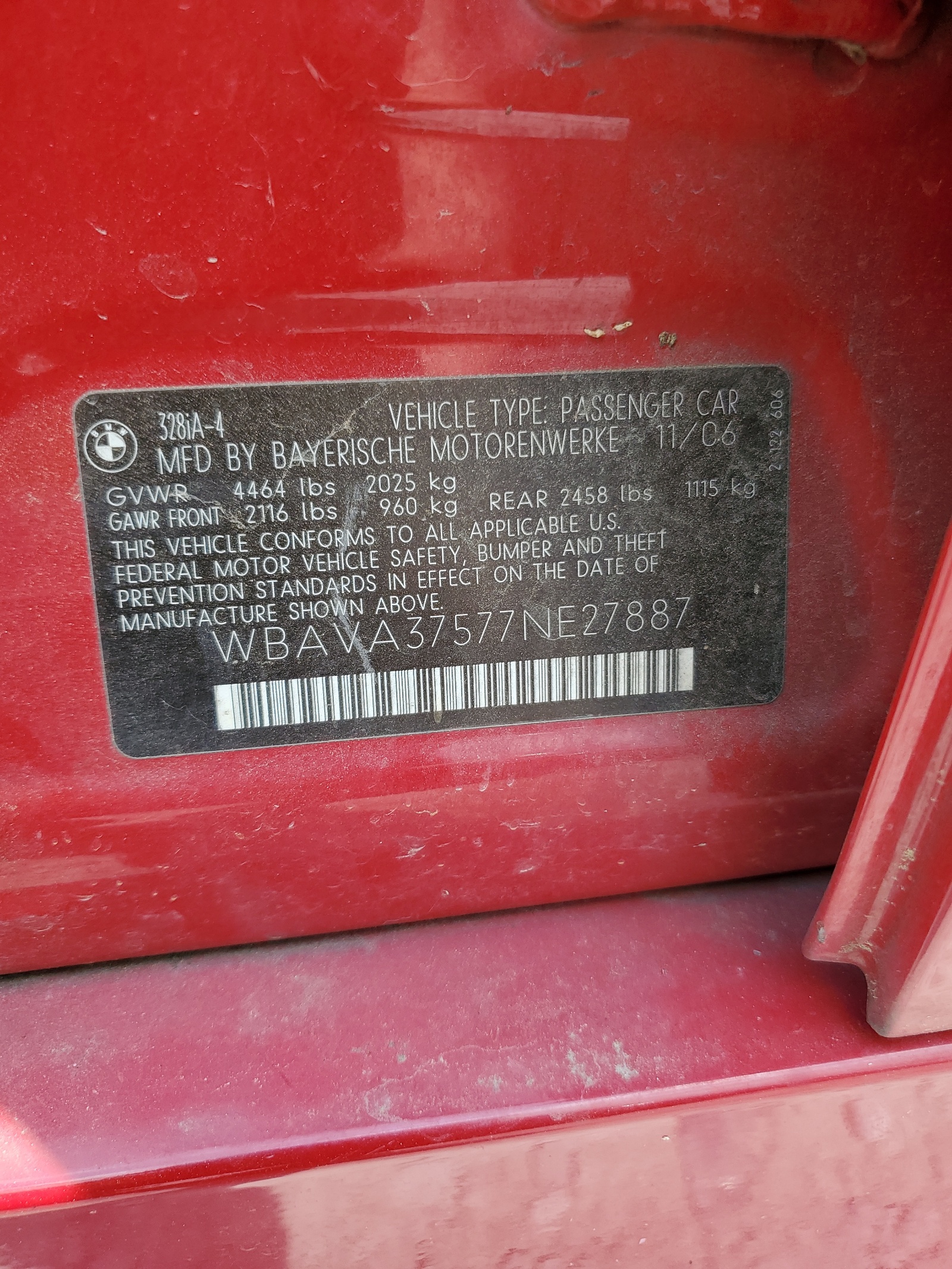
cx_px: 476
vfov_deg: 67.3
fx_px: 953
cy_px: 634
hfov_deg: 53.1
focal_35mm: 26
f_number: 1.5
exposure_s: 1/625
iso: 50
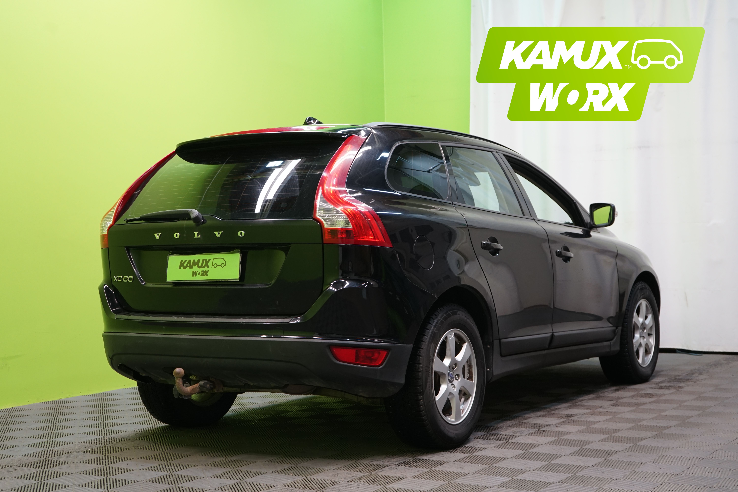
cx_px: 369
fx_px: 1127
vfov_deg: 24.6
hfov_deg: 36.2
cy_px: 246
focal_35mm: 55
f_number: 5.6
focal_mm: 55
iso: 800
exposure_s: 1/50
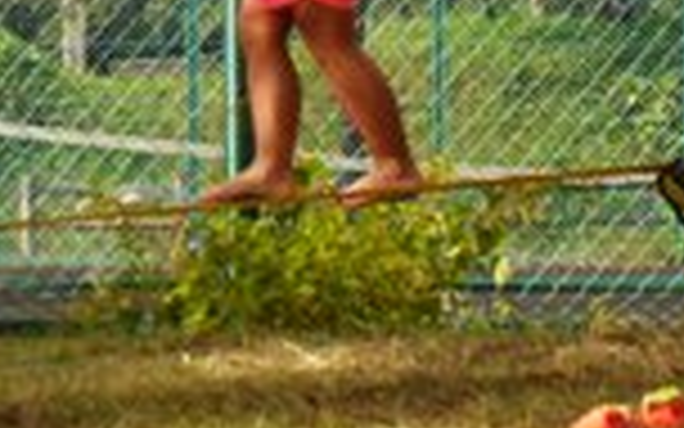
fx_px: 5872
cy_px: -41
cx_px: 207
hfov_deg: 6.7
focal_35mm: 315
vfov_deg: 4.2
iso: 400
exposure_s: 1/1000
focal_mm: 20.4
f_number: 5.1
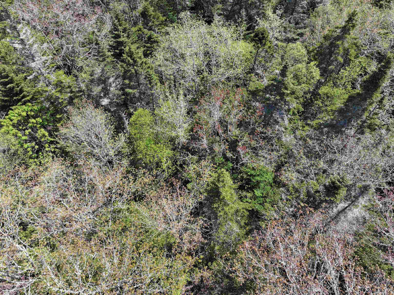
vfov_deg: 56.8
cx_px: 197
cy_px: 148
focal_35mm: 24
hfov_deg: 71.6
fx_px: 273
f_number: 2.8
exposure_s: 1/1000
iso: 100
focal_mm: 12.29
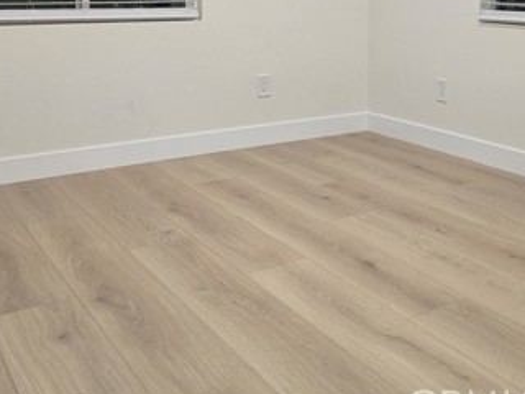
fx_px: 698
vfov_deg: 30.1
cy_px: 34
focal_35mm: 46
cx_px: 328
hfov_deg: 40.9
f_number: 1.8
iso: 100
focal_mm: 5.4
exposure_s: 1/40
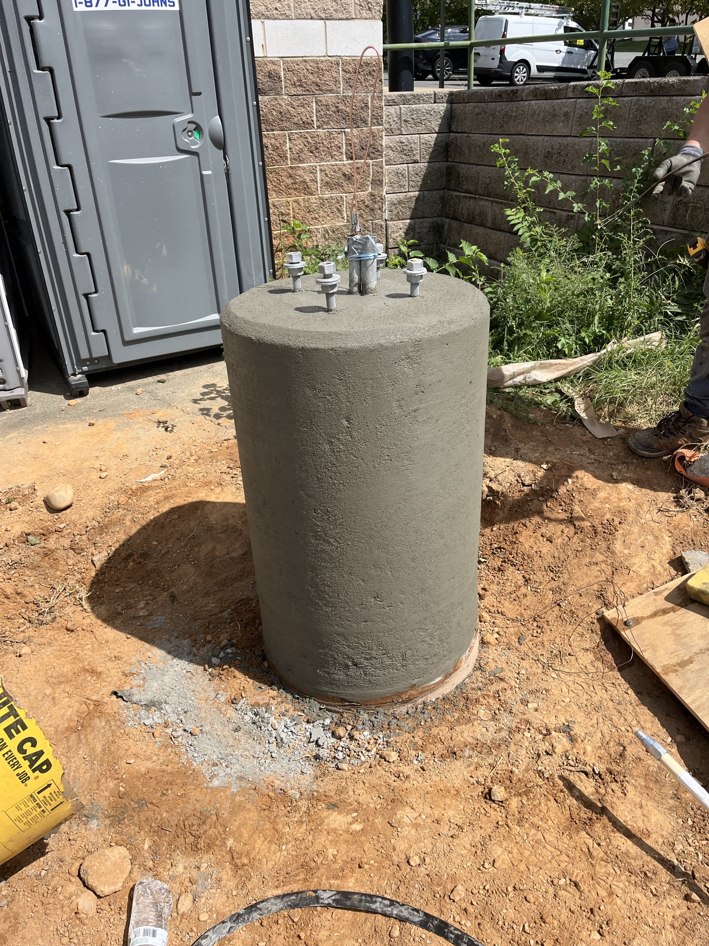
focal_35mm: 26
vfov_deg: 67.3
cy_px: 473
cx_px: 354
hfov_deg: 53.1
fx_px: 710
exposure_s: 1/2825
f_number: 1.6
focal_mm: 5.1
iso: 50
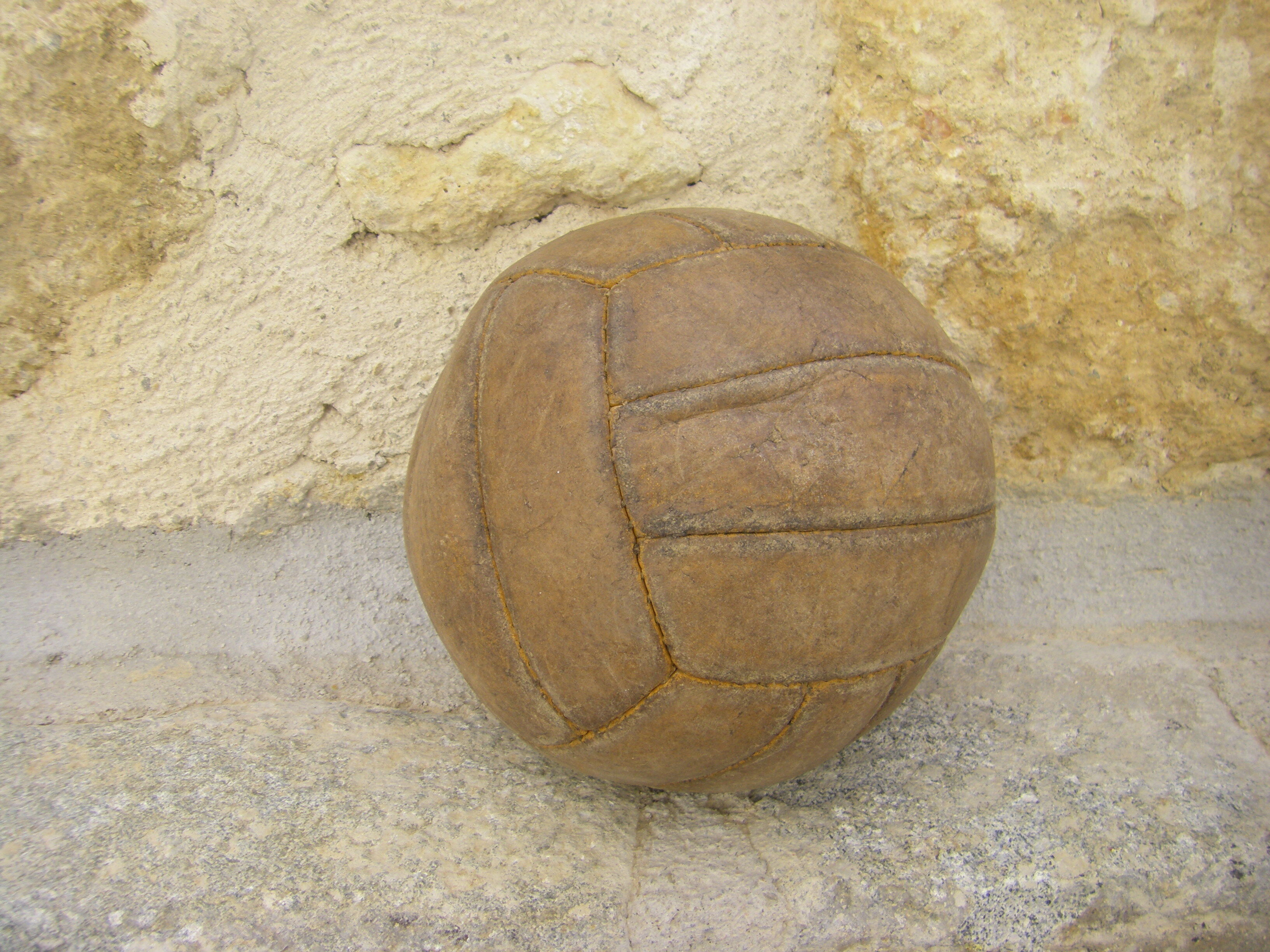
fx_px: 1394
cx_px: 635
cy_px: 476
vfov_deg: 37.7
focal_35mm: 38
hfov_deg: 49.0
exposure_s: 1/250
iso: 64
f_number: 3.5
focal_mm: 6.3
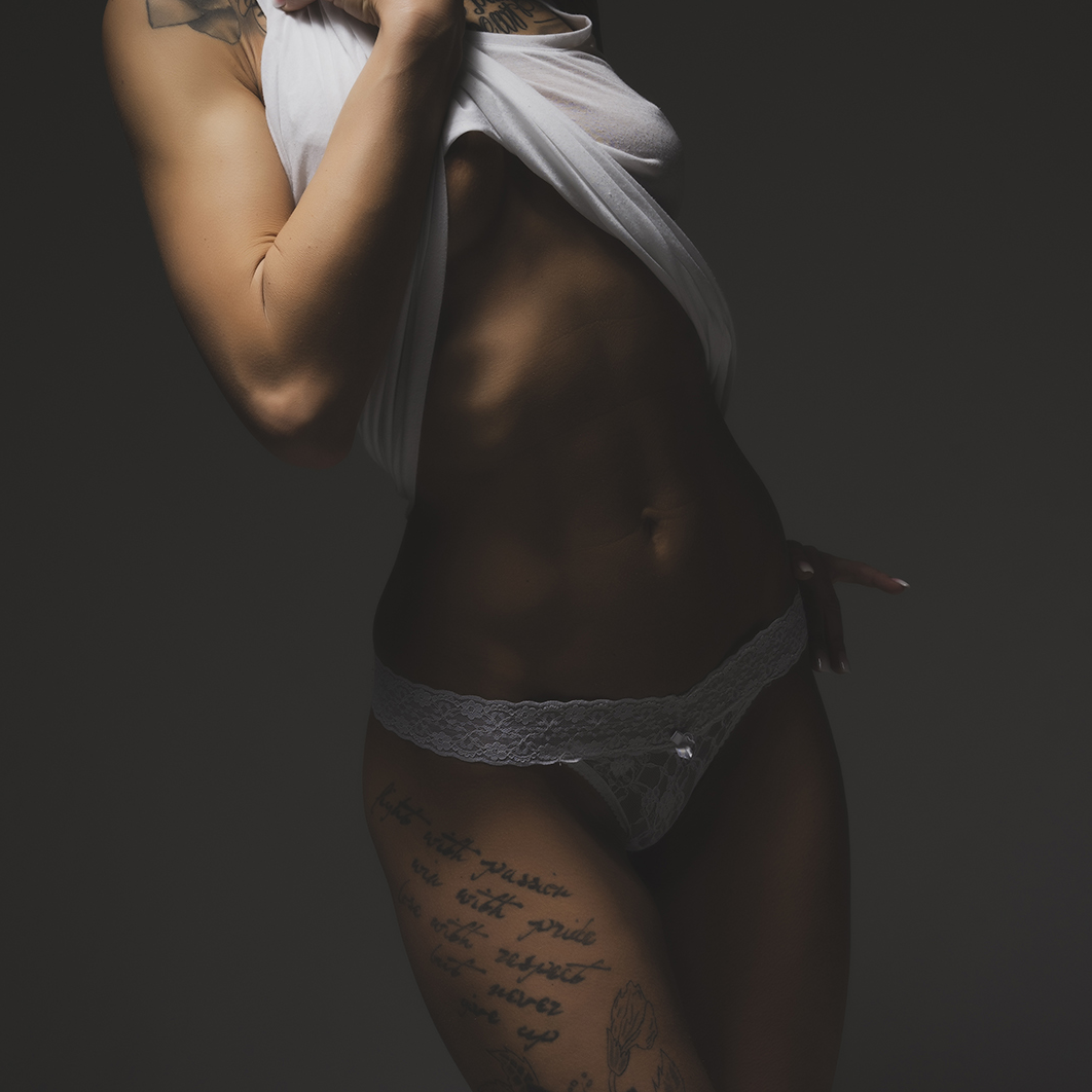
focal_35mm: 64
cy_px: 342
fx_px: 2284
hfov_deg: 26.9
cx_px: 545
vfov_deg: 26.7
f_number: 11
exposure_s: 1/200
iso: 125
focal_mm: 50
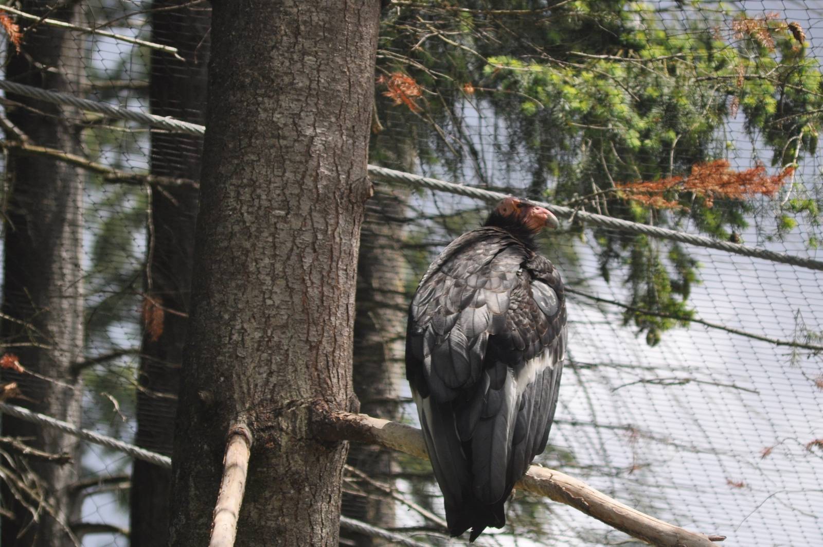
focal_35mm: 292
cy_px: 274
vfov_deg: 4.7
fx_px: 6679
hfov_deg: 7.1
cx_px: 412
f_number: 5.6
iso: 400
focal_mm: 195
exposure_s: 1/1250
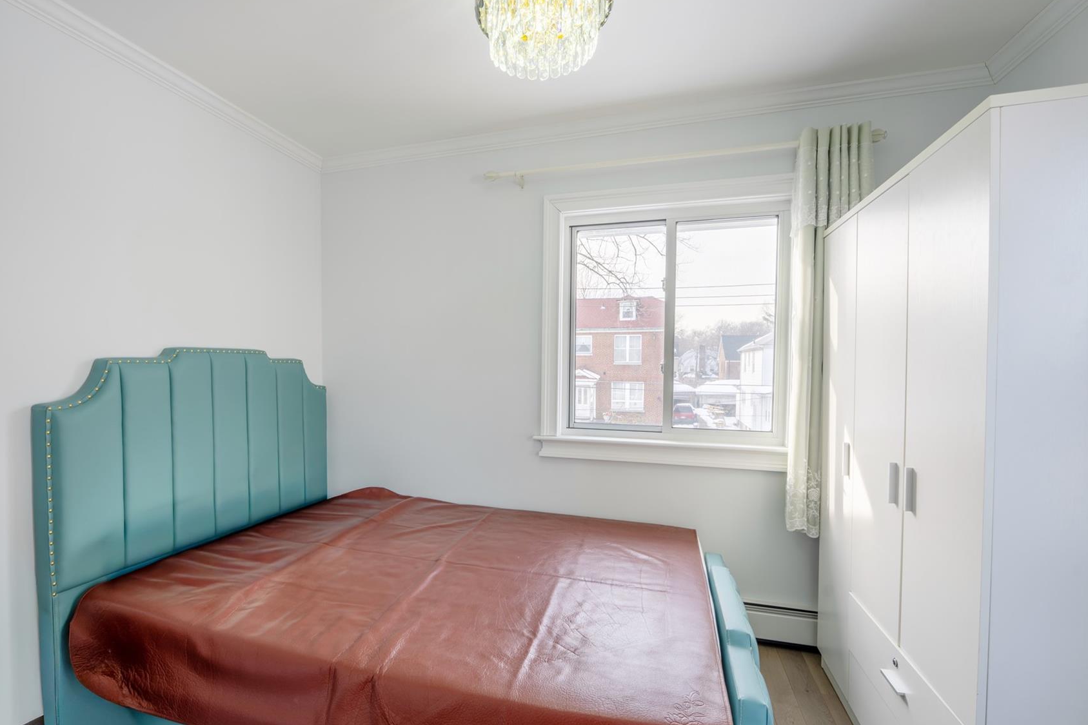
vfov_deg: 70.4
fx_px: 514
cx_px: 472
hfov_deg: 92.8
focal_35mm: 17
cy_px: 382
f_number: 10
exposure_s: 1/60
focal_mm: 14
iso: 100
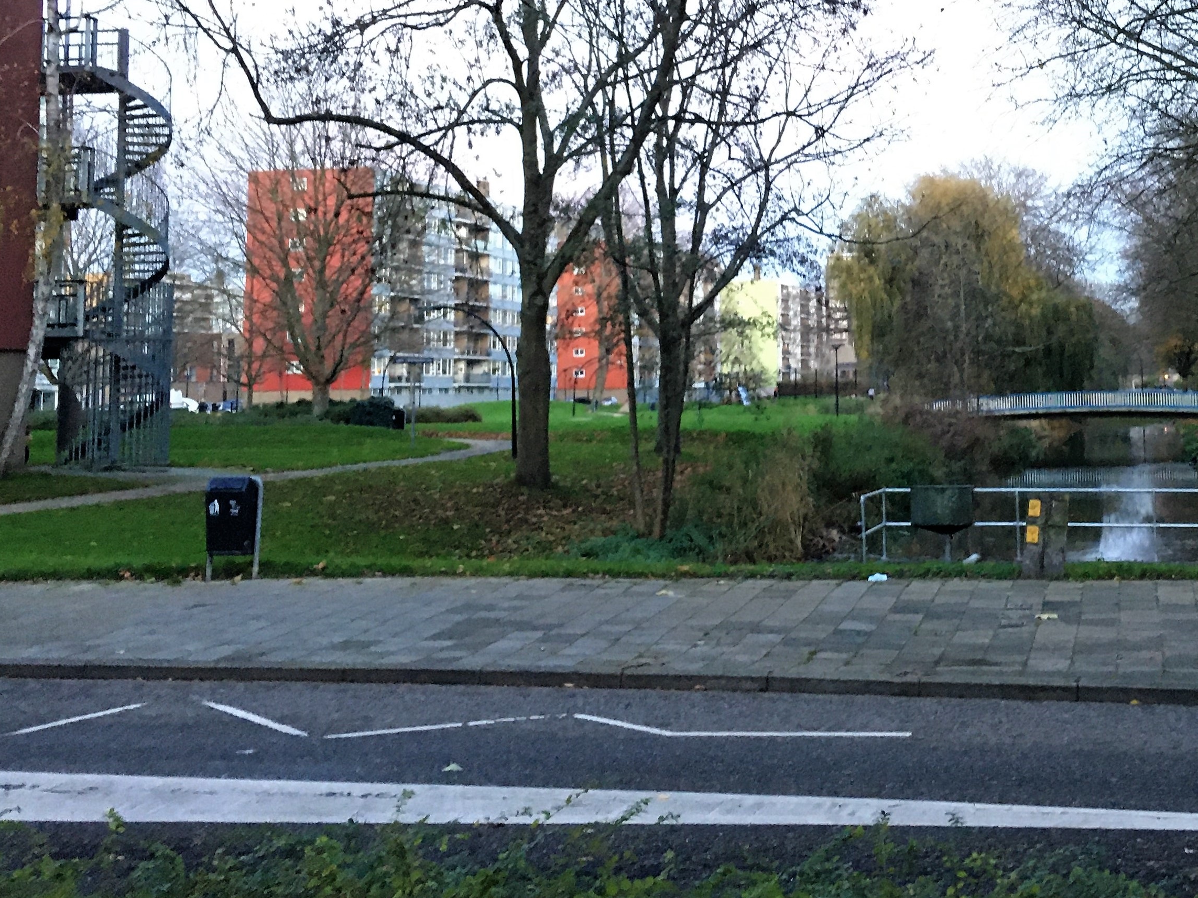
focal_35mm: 50
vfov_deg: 28.5
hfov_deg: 37.5
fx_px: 1730
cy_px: 195
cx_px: 847
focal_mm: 4.15
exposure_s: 1/17
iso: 200
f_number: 2.2
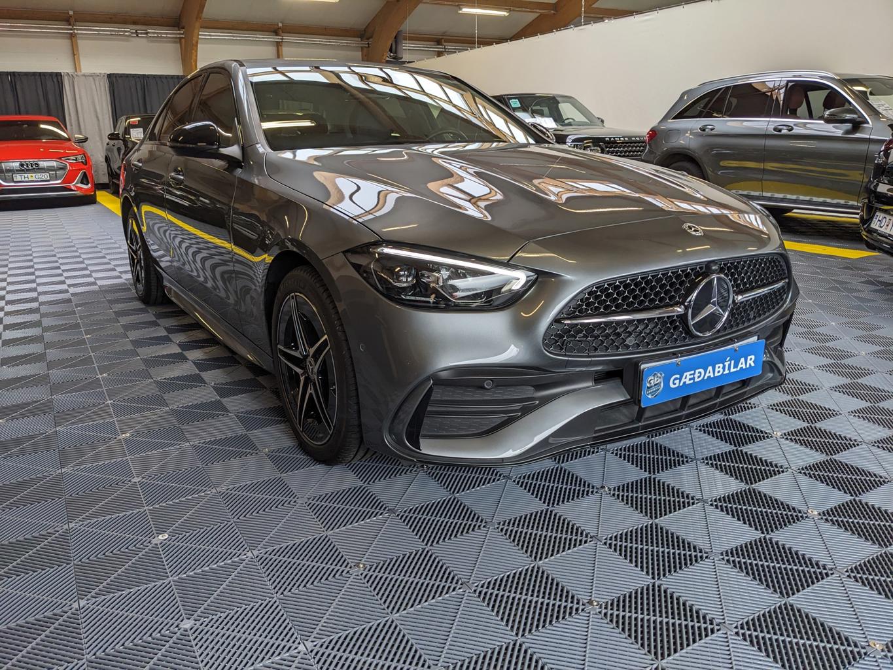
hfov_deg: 65.3
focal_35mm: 27
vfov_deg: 51.4
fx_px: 697
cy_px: 335
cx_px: 446
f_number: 1.73
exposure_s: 1/135
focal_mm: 4.38
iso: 63
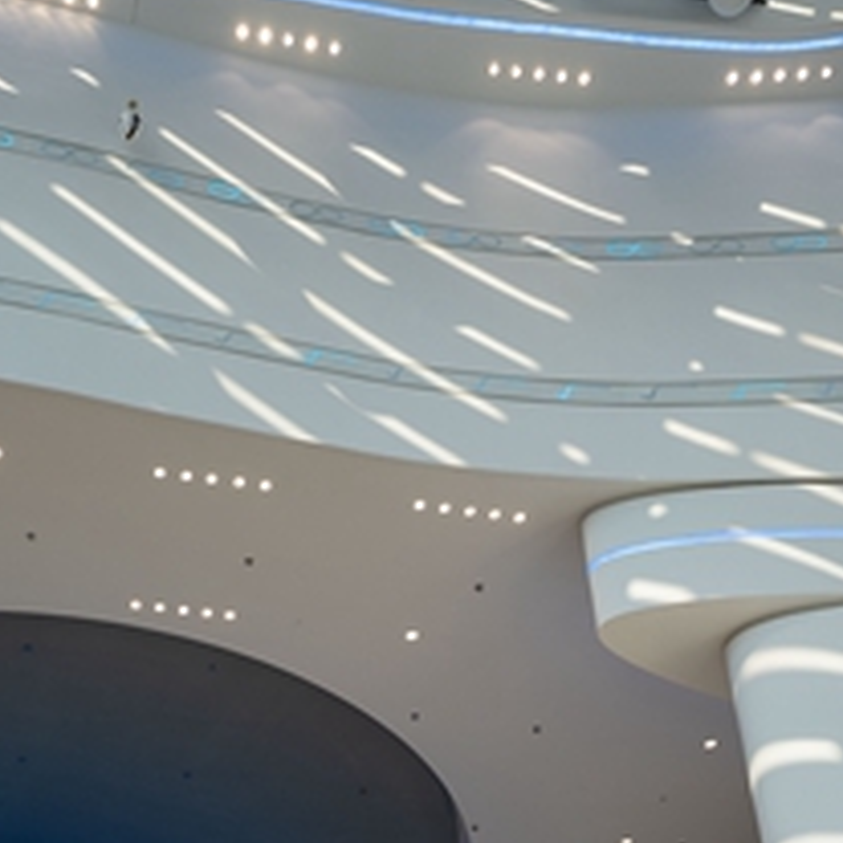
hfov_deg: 35.7
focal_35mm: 46
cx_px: 183
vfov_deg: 30.6
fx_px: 1267
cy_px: 1036
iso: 100
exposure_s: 1/400
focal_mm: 14
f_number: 2.8
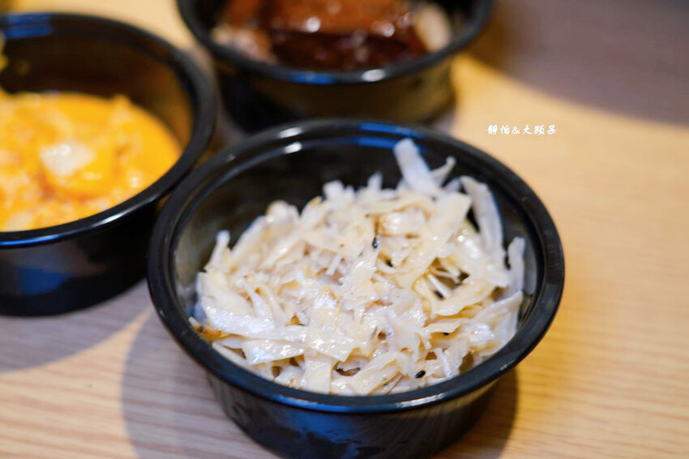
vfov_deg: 21.9
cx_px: 344
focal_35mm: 62
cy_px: 230
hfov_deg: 32.4
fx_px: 1186
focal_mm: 62
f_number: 4
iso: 400
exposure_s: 1/80
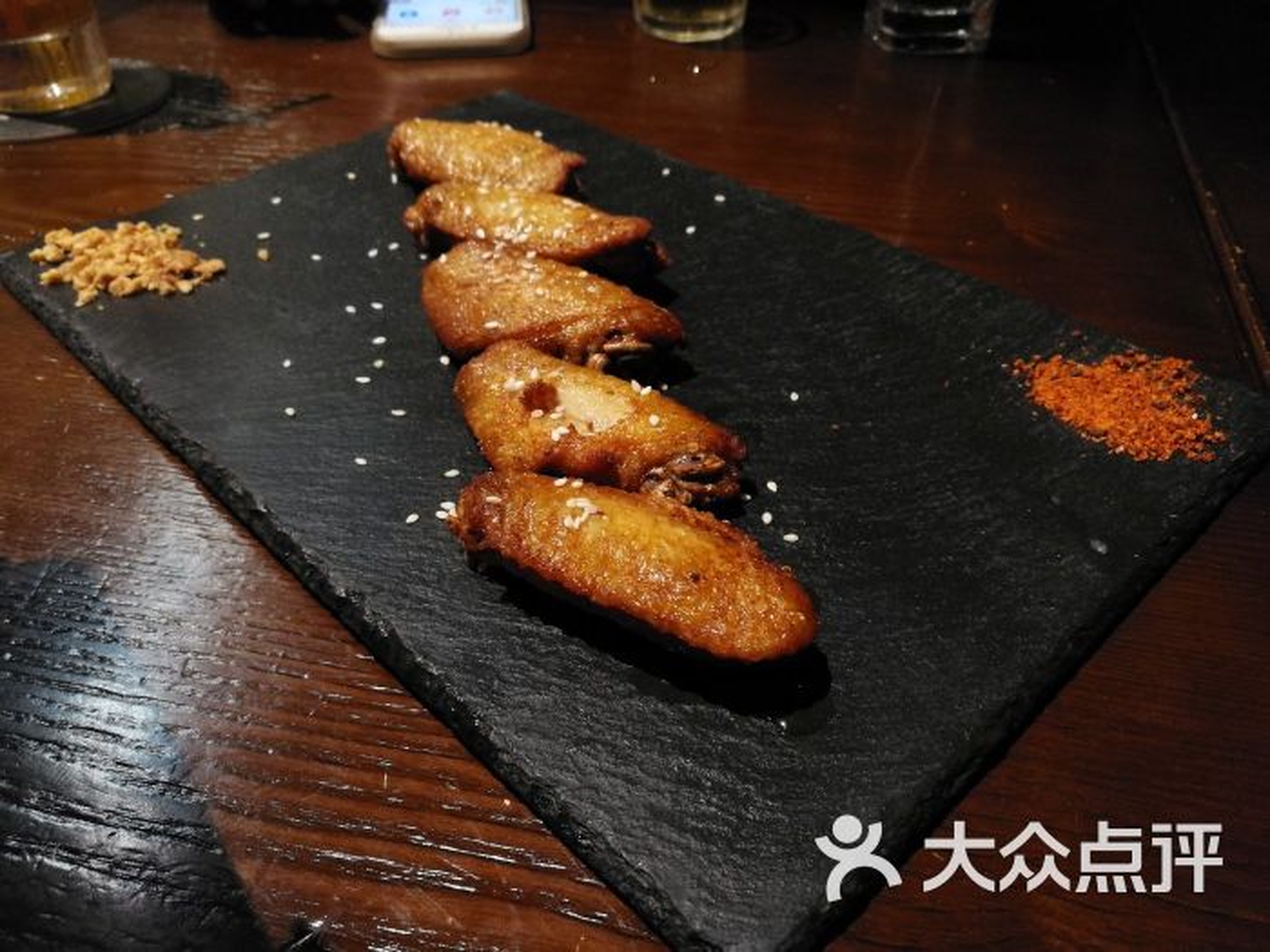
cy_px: 476
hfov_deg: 65.3
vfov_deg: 51.4
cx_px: 635
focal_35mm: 27
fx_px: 991
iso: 800
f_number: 2.2
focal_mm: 3.95
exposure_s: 1/17.2
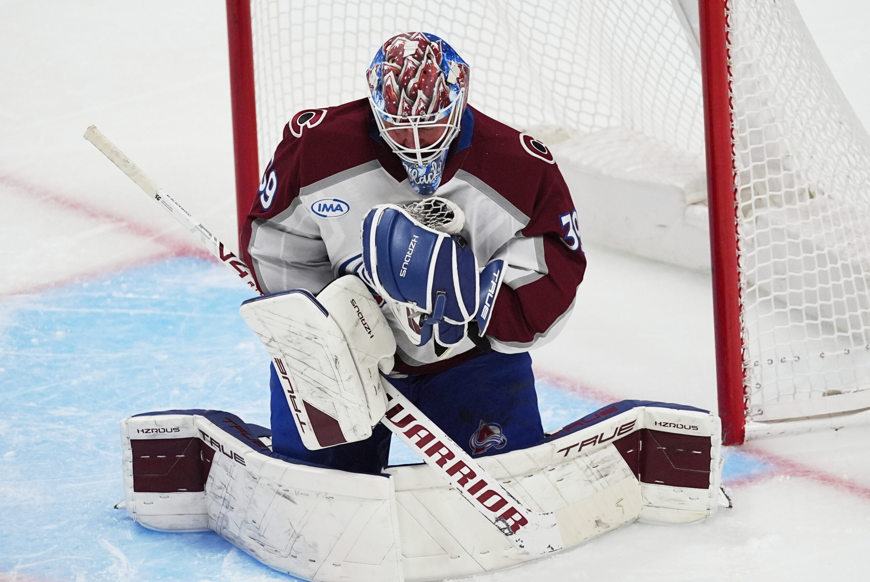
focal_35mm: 900
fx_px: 21769
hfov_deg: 2.3
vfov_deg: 1.5
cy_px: 291
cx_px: 435
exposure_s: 1/2000
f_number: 4
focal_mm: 600
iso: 2500
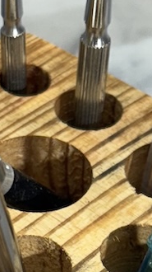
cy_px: 281
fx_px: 1185
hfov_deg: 7.3
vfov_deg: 12.9
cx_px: 49
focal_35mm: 165
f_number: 1.6
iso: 40
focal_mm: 5.96
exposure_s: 1/100
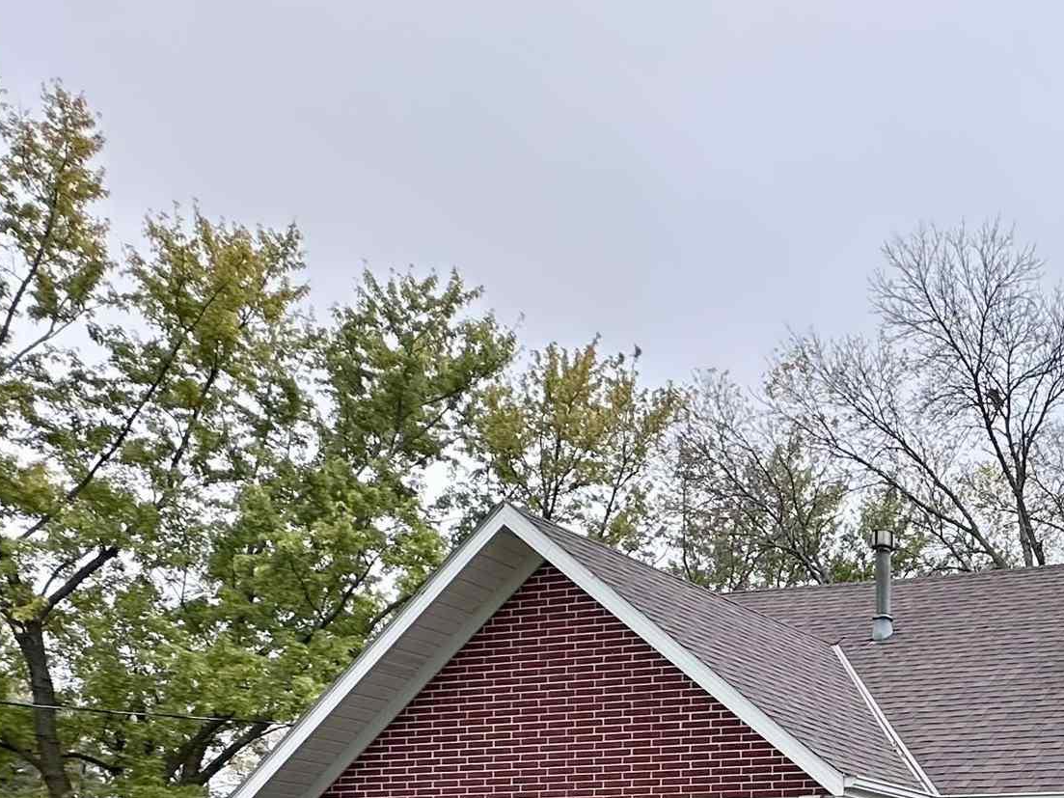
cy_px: 972
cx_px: 1268
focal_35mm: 39
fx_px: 1199
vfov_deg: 30.8
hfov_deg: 37.0
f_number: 2.2
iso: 40
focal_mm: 2.22
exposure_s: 1/99
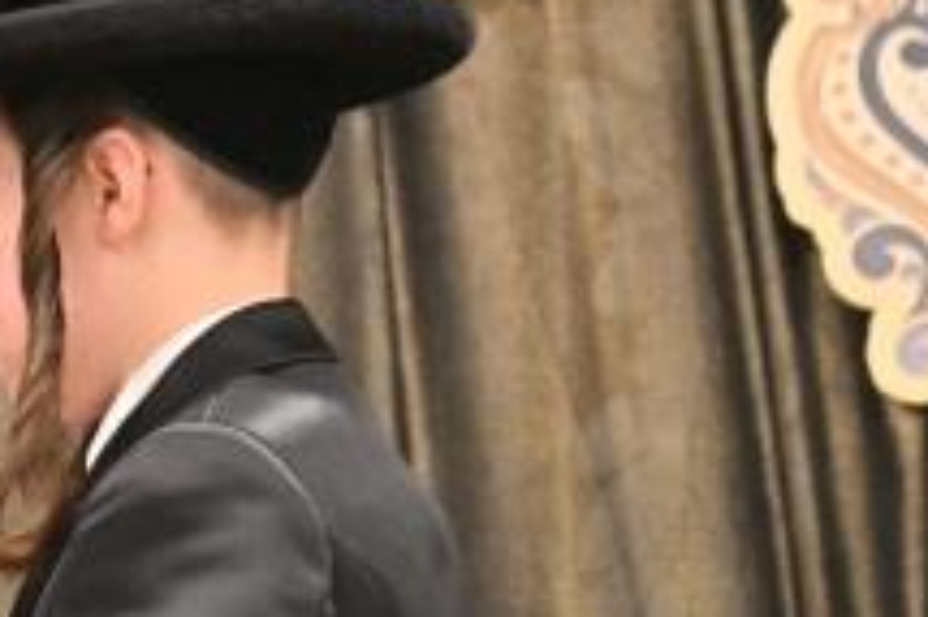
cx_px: -423
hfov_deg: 12.2
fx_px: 4173
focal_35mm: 162
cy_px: 554
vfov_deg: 8.4
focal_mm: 34
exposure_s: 1/320
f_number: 4
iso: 800
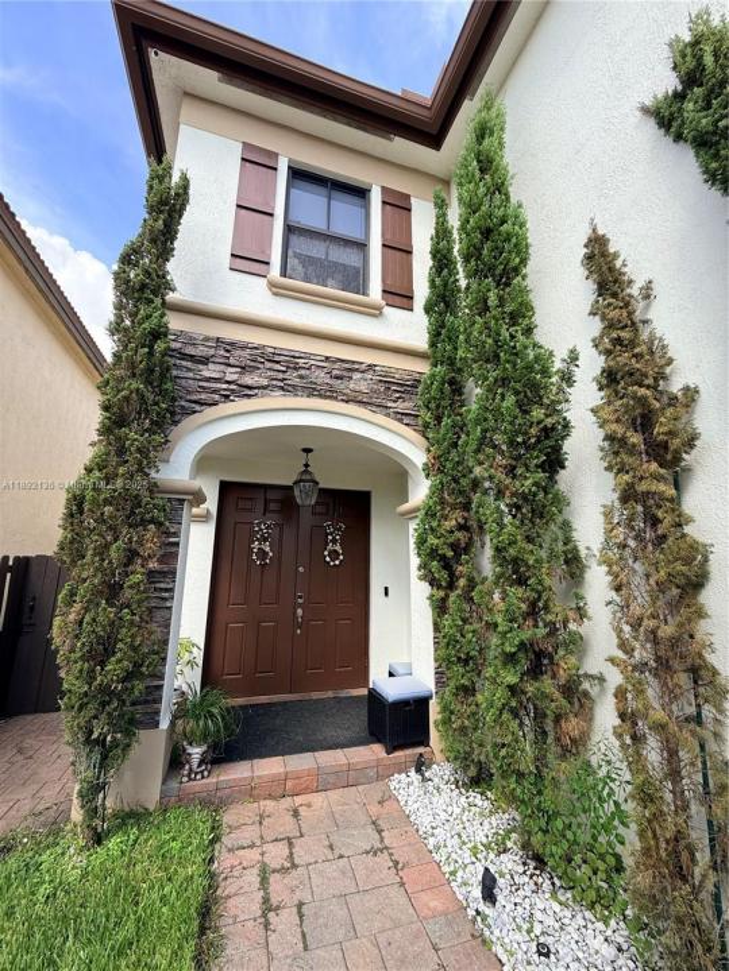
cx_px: 364
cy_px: 486
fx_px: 393
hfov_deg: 85.7
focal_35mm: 14
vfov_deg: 102.1
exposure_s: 1/433
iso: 50
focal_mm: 2.22
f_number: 2.2
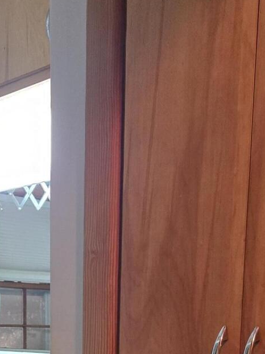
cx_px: 87
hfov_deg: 19.8
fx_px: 756
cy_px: 453
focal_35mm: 74
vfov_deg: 23.5
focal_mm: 5.4
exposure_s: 1/120
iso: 1000
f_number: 1.8
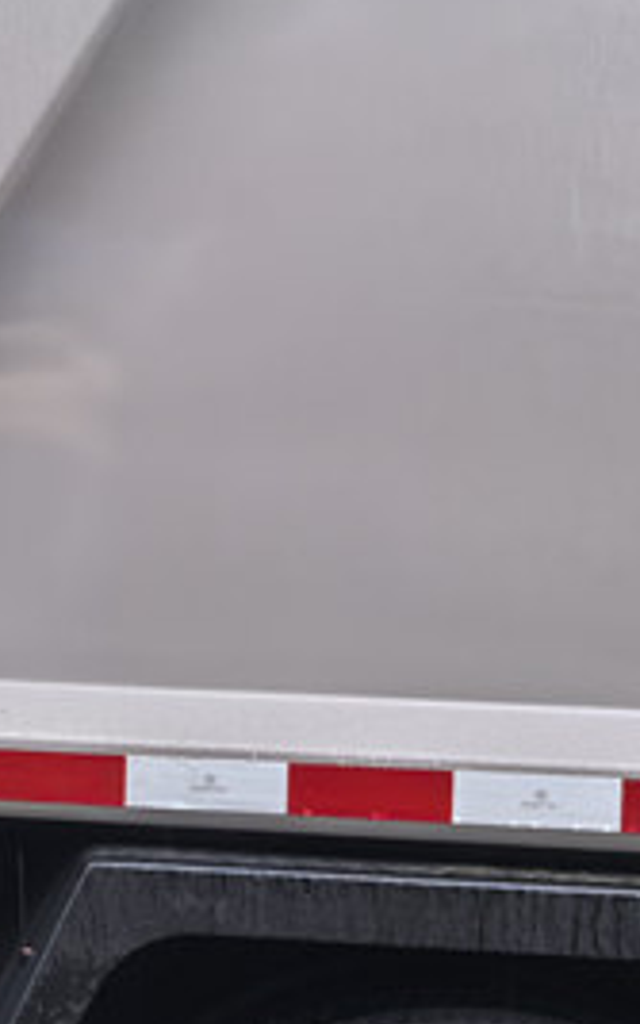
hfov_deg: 10.8
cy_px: 265
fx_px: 3096
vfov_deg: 18.7
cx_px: -613
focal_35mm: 111
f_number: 4
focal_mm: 5.75
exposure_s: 1/197
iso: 50
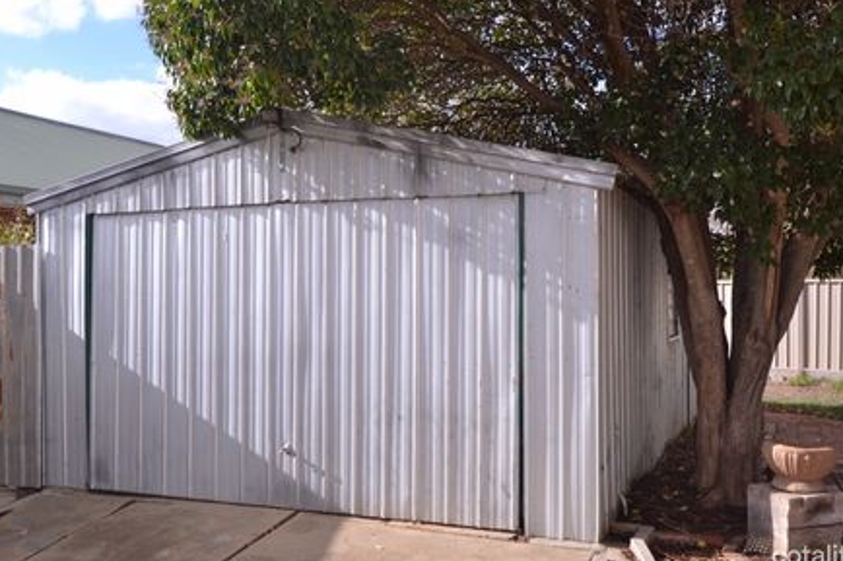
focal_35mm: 39
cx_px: 437
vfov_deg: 34.2
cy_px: 292
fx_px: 913
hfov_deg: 49.6
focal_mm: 24
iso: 400
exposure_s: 1/1250
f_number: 4.5
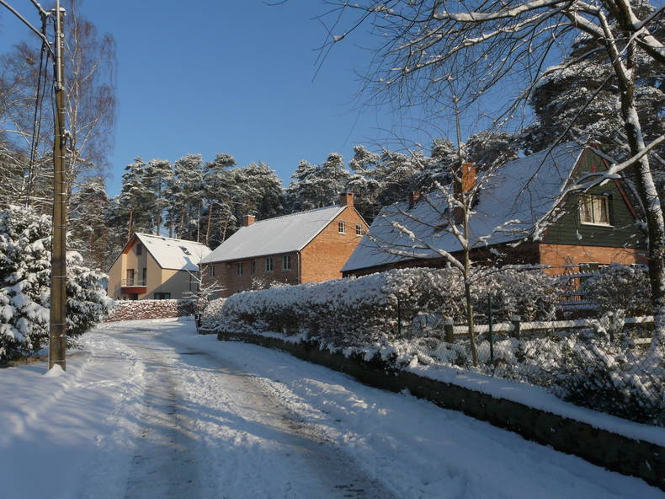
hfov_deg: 63.5
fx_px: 538
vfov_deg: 49.7
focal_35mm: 28
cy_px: 250
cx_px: 332
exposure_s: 1/800
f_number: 5
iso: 100
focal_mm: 4.6
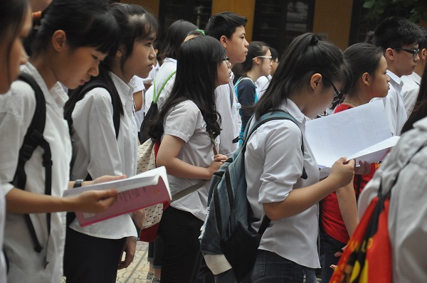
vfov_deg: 12.1
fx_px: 1332
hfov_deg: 18.2
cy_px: 142
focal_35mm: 112
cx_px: 214
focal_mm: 75
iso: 1600
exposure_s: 1/500
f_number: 5.3
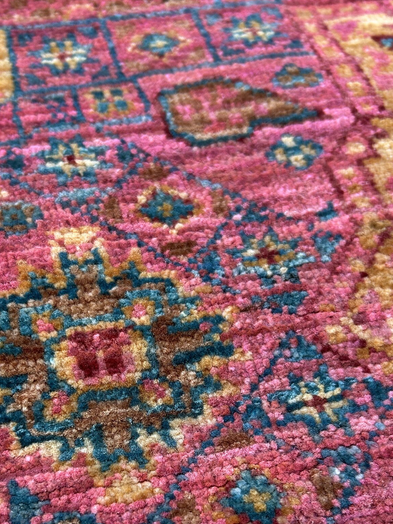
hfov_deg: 33.5
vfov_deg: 42.5
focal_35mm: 43
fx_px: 651
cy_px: 392
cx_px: 154
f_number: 1.5
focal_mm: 5.7
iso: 40
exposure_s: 1/257
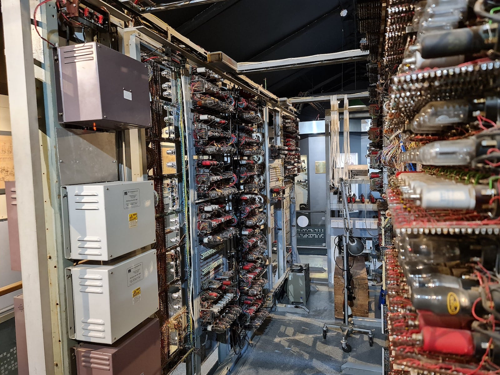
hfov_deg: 69.4
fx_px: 361
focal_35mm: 25
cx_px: 250
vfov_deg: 54.9
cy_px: 188
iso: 500
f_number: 1.8
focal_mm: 7
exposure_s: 1/50
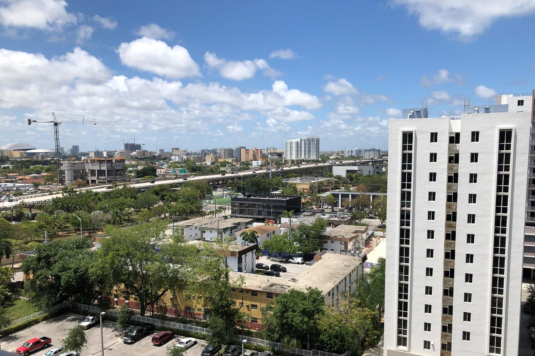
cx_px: 274
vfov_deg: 43.5
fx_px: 446
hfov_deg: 61.9
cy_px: 203
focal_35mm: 30
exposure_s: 1/3247
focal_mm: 3.99
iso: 25
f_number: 1.8
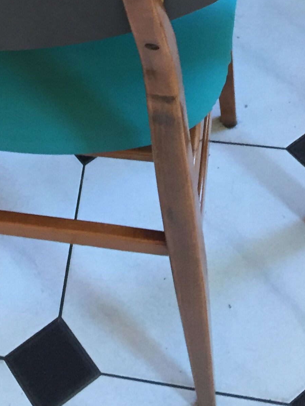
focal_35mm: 79
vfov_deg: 22.1
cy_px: -124
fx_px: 928
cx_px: -11
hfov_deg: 18.1
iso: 200
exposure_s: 1/33
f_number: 2.2
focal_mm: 4.15
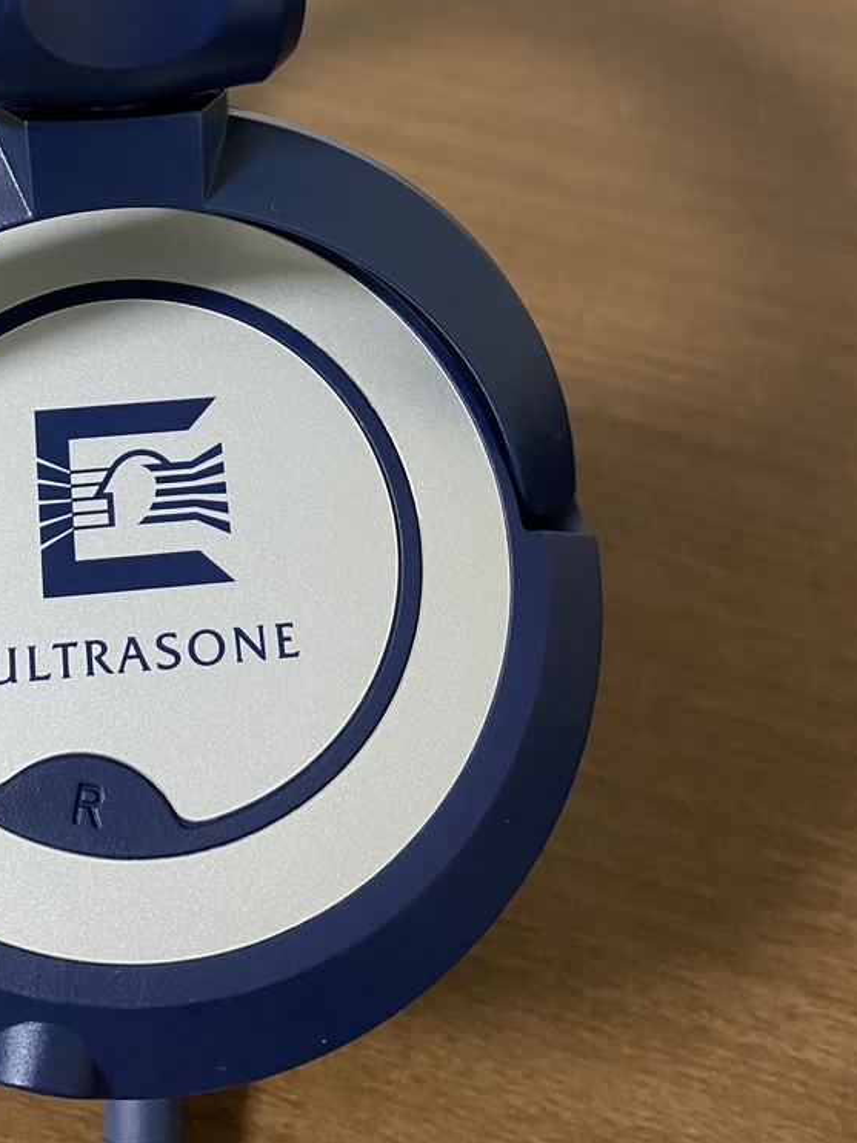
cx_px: 180
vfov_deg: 43.2
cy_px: 271
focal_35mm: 42
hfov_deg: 33.4
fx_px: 1387
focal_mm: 4.25
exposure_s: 1/50
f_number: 1.8
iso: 320
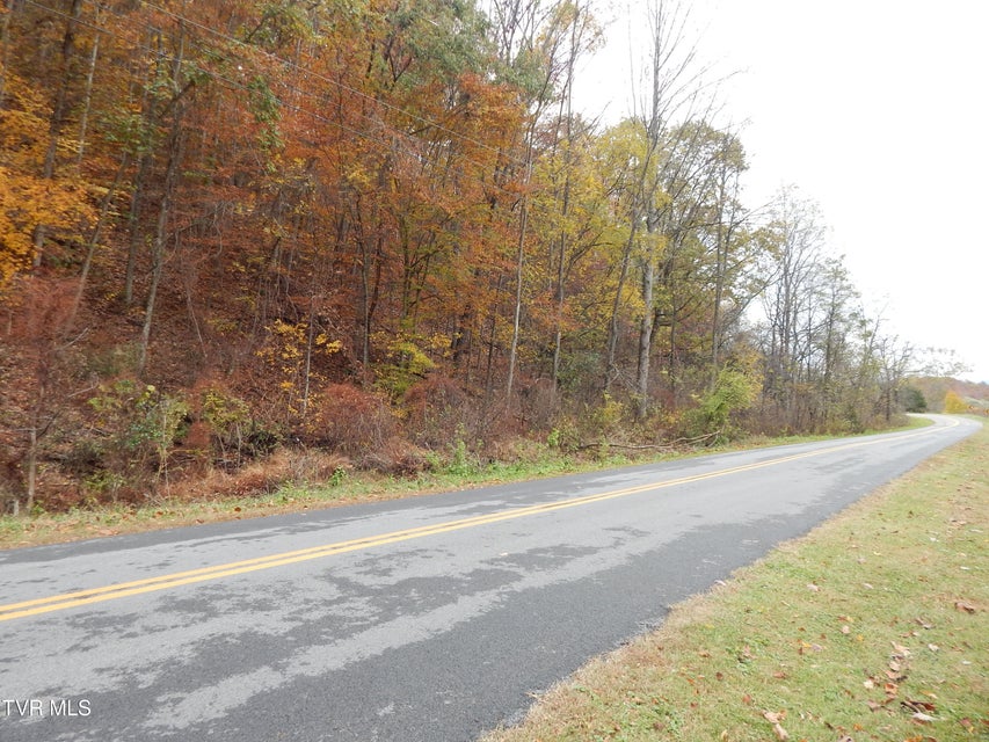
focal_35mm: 22
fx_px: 629
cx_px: 494
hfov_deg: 76.4
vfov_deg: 61.1
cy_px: 371
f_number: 3
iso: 125
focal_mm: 4
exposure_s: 1/200
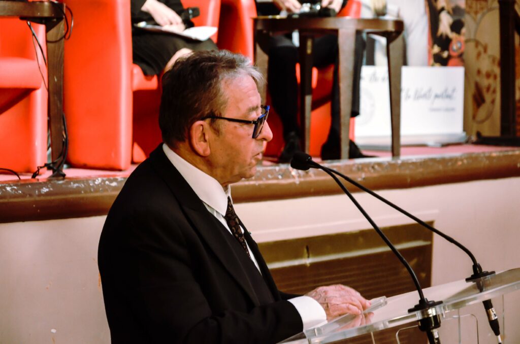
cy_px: 172
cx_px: 260
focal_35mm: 120
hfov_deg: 17.1
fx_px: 1730
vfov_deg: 11.4
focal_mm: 80
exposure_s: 1/30
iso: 2800
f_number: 5.3
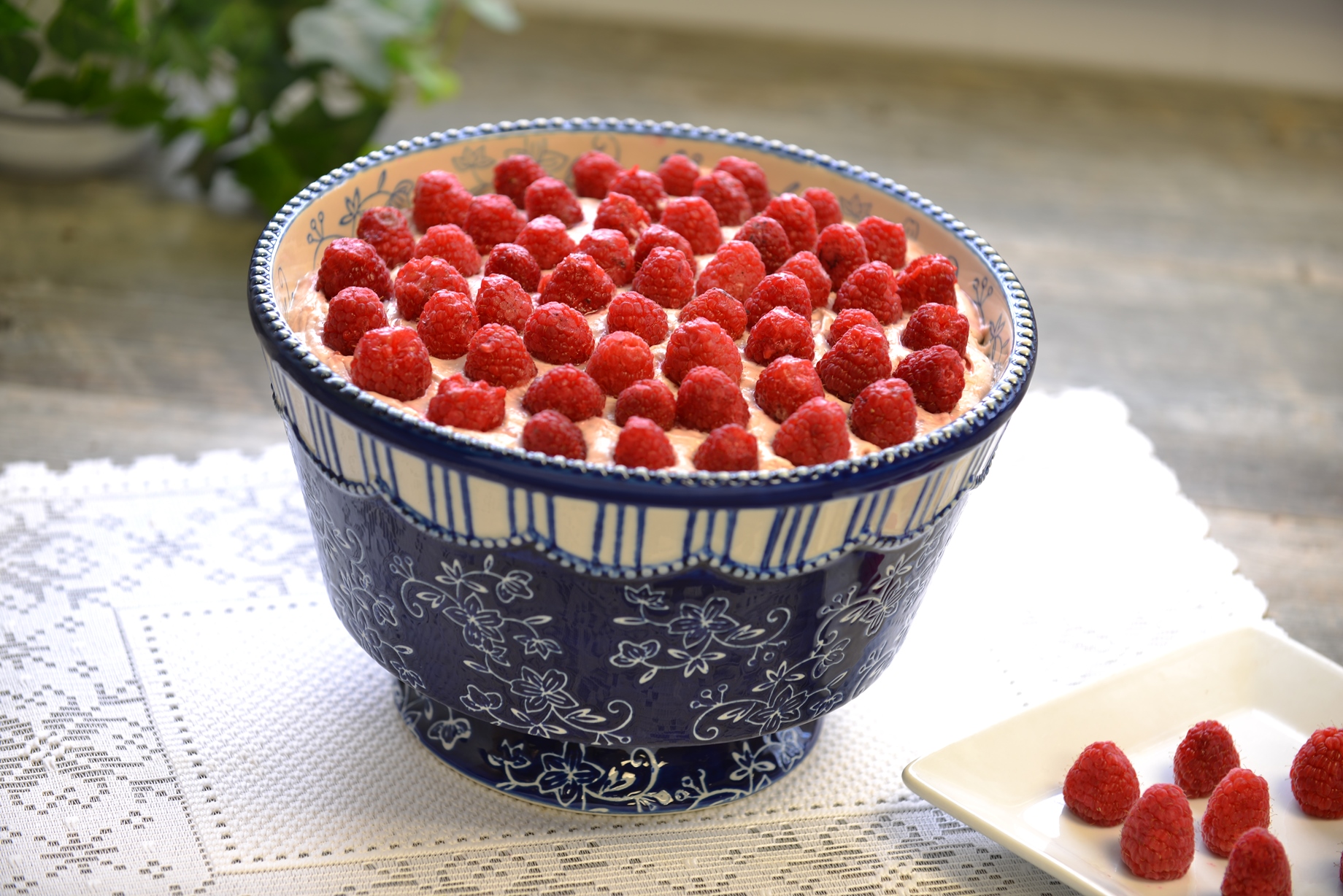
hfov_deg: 18.6
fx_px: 4105
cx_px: 672
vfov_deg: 12.5
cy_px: 448
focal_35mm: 110
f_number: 4
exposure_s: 1/4
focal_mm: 110
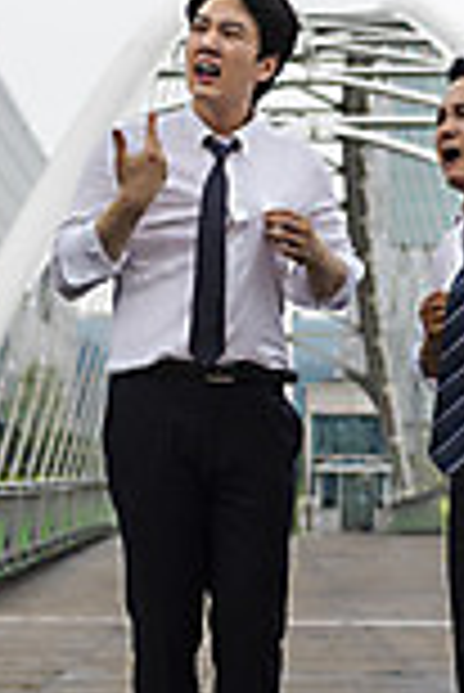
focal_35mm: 130
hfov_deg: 10.6
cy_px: 58
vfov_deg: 15.6
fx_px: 2508
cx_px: 318
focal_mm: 50
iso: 400
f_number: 2.8
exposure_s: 1/4000
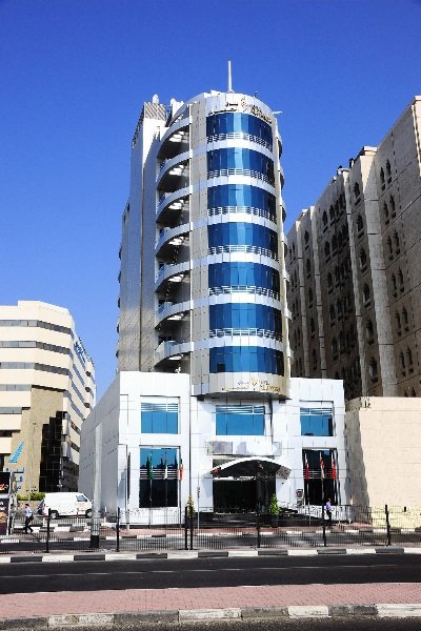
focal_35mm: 35
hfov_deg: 37.9
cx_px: 210
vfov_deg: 54.4
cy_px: 316
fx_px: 614
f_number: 11
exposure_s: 1/320
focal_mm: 35
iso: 160
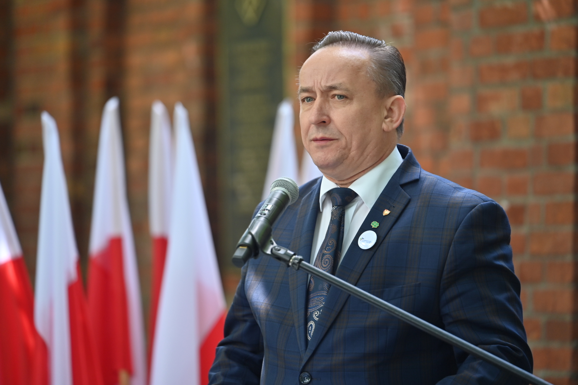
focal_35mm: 180
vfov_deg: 7.6
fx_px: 2890
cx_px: 289
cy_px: 192
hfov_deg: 11.4
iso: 400
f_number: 2.8
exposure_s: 1/400
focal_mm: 180
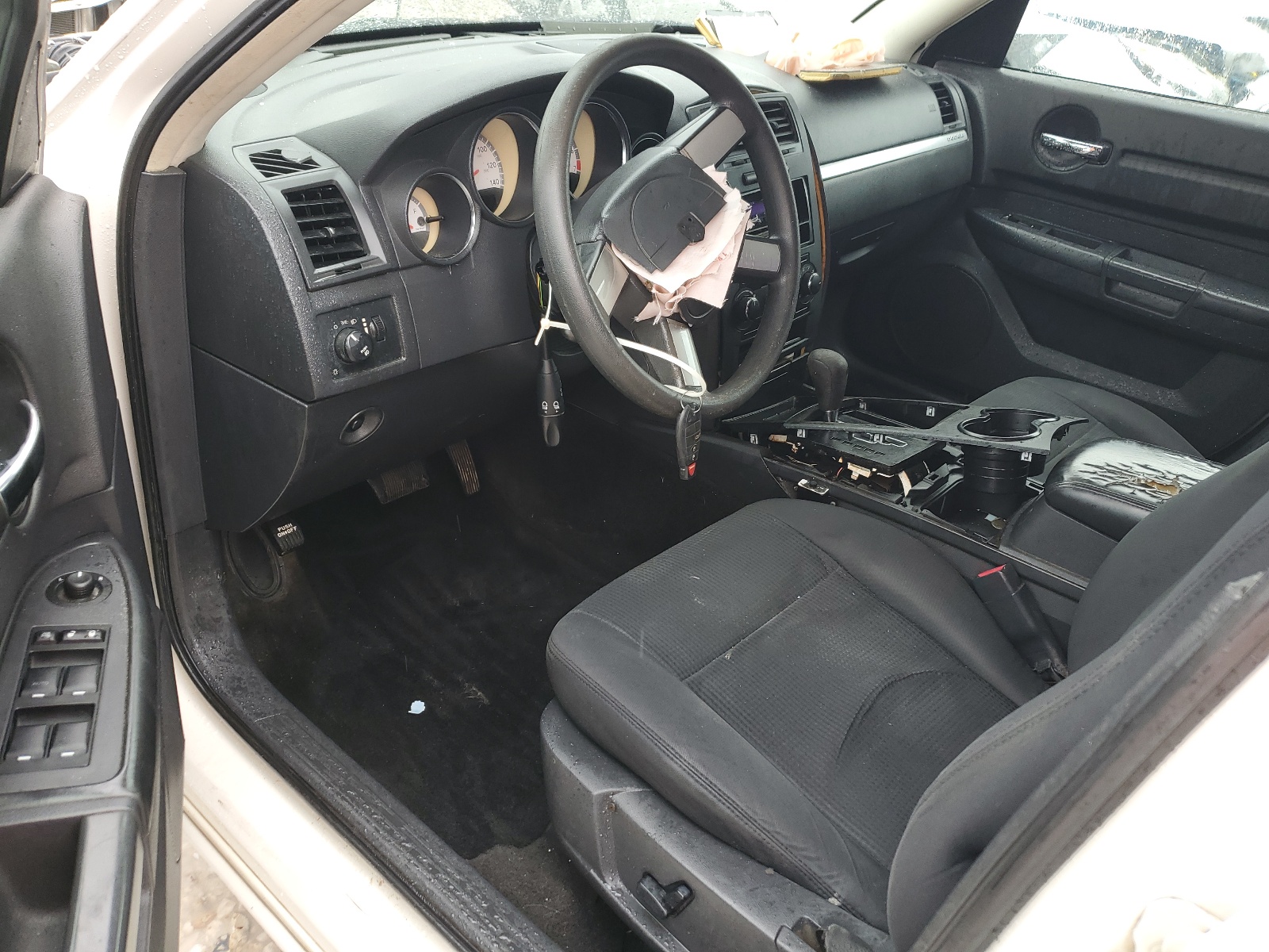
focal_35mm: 26
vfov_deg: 53.1
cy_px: 476
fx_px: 953
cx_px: 634
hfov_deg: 67.3
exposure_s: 1/204
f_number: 1.5
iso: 50
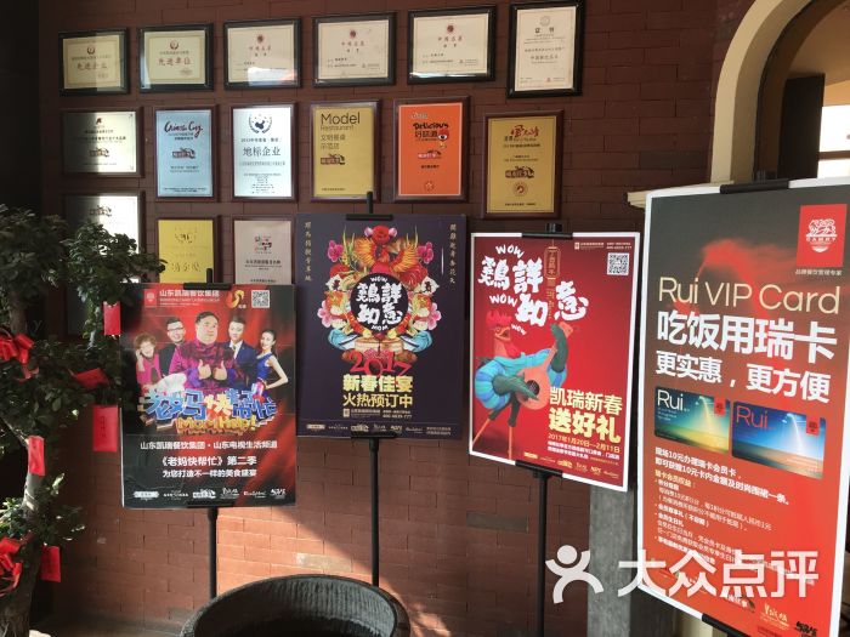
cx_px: 425
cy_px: 318
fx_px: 712
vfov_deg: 48.2
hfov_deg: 61.7
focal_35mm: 29
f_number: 2.2
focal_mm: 4.15
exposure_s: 1/100
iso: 40
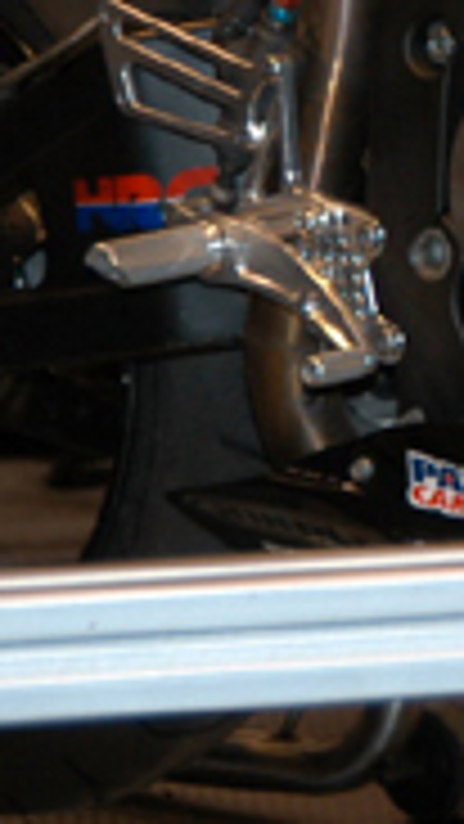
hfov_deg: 3.8
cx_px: 1034
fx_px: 6995
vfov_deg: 6.7
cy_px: 23
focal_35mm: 320
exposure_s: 1/60
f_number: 5
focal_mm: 55
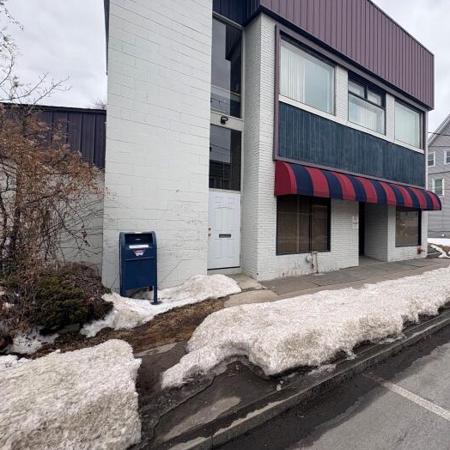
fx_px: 250
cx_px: 293
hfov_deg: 81.7
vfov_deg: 84.0
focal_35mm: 17
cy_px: 222
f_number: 2.2
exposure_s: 1/377
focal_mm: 2.22
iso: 40
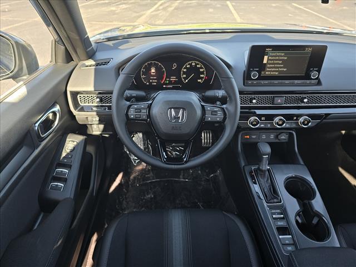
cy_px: 134
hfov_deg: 73.9
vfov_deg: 58.9
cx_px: 178
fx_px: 237
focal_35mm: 23
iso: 80
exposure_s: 1/182
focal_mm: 6.3
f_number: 1.7
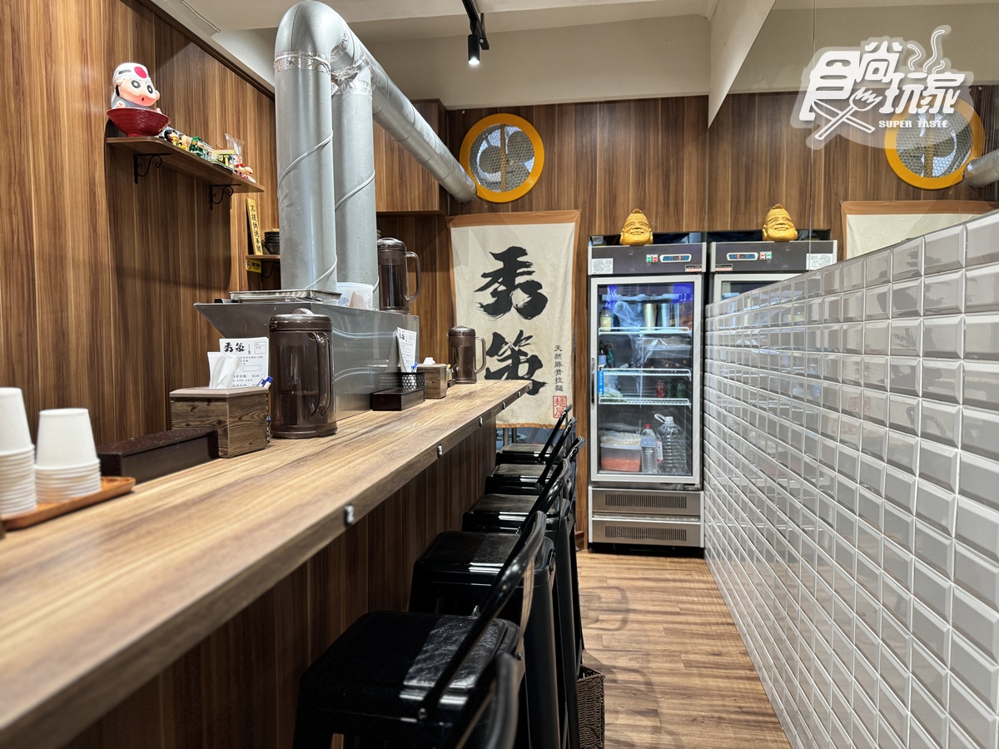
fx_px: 693
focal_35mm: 24
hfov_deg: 71.6
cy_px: 374
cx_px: 500
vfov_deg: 56.8
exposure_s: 1/60
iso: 250
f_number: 1.78
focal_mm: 6.76
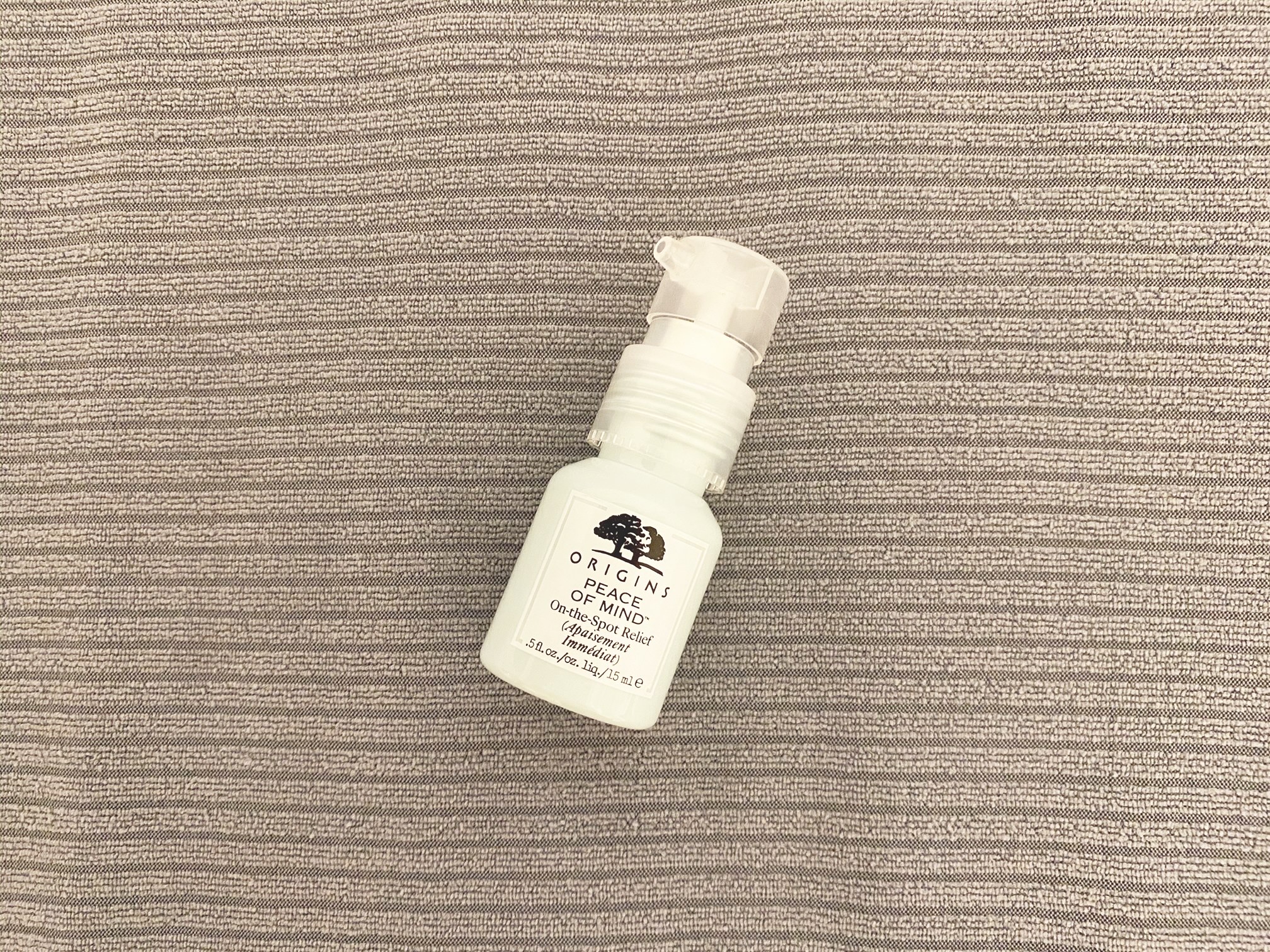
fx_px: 954
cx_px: 635
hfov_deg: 67.3
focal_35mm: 26
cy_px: 476
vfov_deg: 53.1
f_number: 1.8
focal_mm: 4.25
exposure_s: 1/25
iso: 640
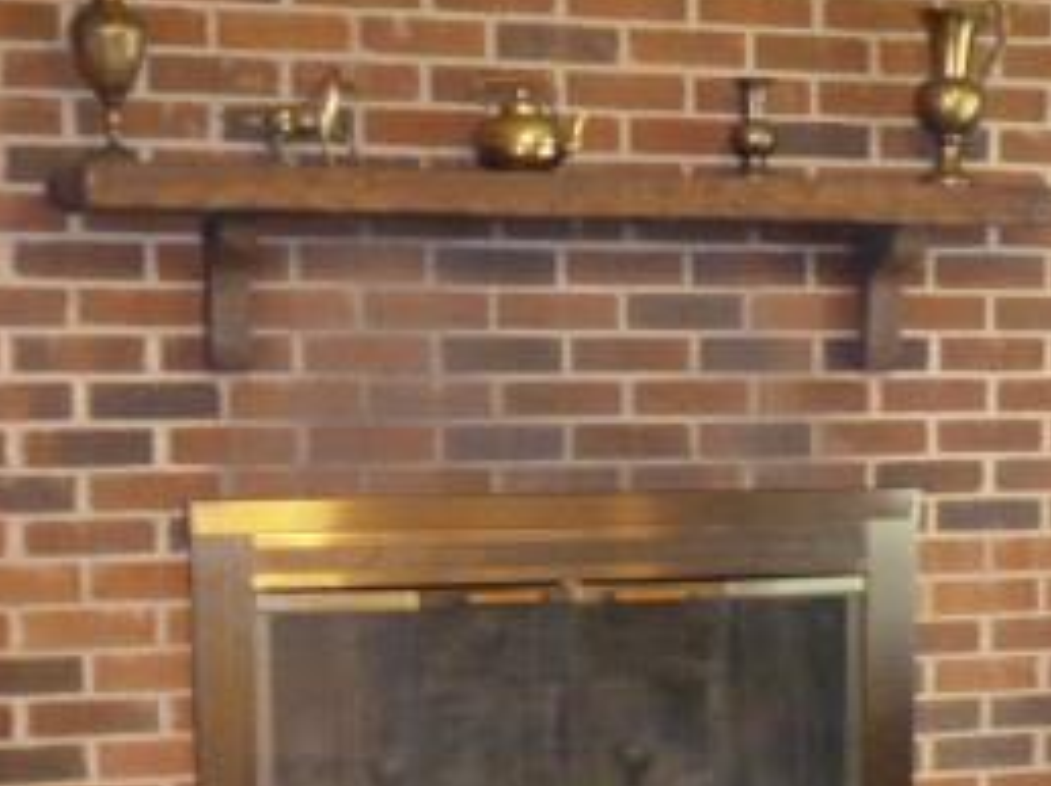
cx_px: 745
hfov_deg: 23.7
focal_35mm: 82
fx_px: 2487
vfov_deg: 17.6
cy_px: 753
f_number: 3.6
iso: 800
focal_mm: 5.9
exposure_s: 1/10
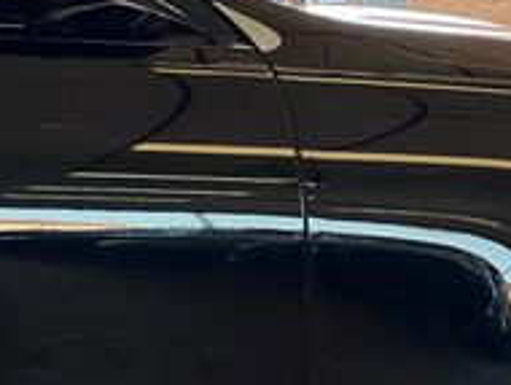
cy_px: 283
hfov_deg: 7.6
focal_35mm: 259
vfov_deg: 5.7
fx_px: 3828
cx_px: 449
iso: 100
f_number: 2.8
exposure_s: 1/120
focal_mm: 9
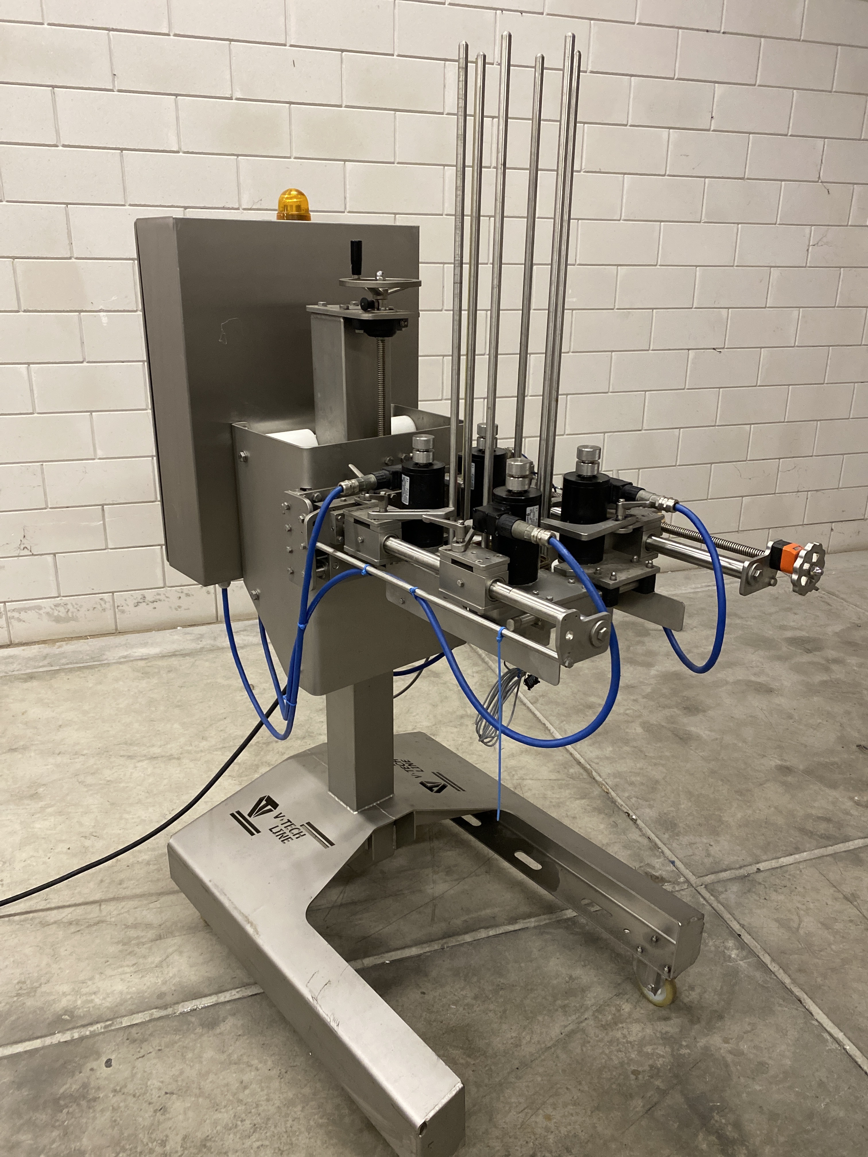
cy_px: 578
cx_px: 434
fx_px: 869
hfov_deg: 53.1
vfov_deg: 67.3
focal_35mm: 26
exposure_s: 1/50
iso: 320
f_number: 1.8
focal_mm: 4.25
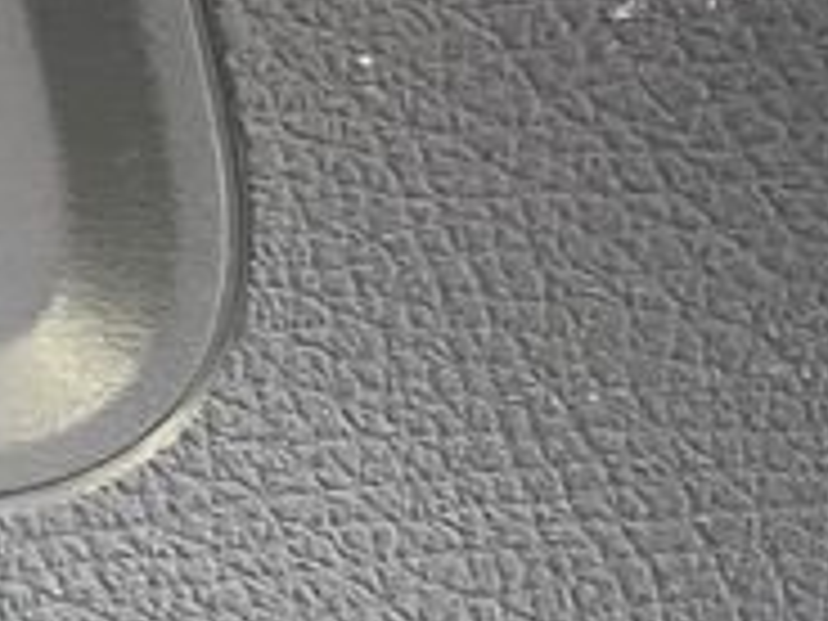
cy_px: -130
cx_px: -1408
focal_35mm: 145
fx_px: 3468
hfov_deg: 10.7
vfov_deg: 10.1
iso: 500
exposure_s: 1/60
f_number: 1.6
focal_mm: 5.1
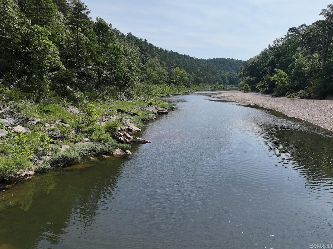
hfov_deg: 71.6
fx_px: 231
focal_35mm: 24
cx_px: 166
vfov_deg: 56.8
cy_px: 124
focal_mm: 12.29
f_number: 2.8
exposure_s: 1/3200
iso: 180
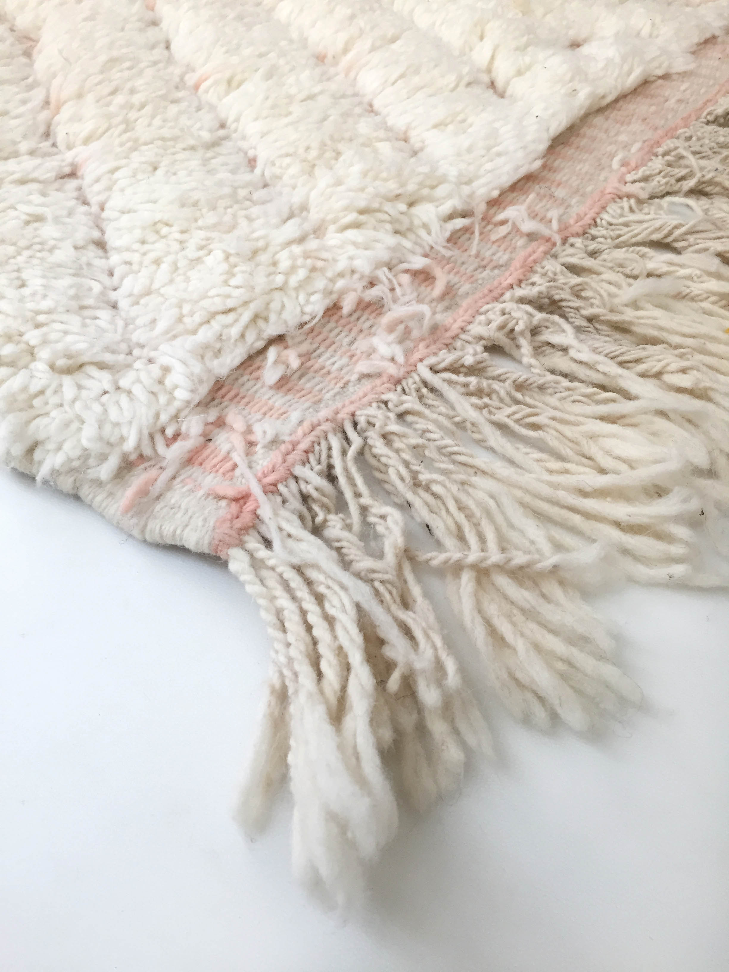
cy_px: 486
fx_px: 814
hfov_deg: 48.2
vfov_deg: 61.7
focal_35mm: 29
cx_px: 364
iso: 40
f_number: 2.2
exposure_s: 1/33
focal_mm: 4.15
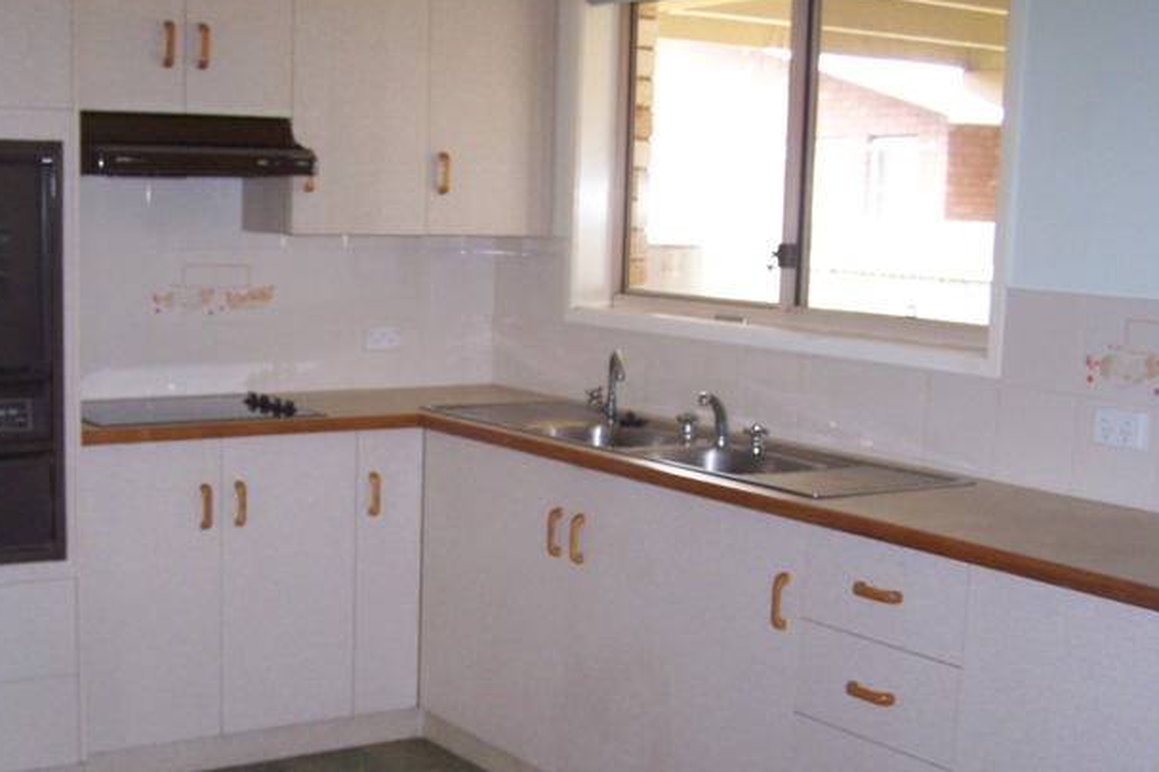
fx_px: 1674
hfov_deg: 38.0
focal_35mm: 52
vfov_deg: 25.9
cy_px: 490
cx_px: 446
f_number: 2.8
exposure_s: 1/60
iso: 140
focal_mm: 6.3
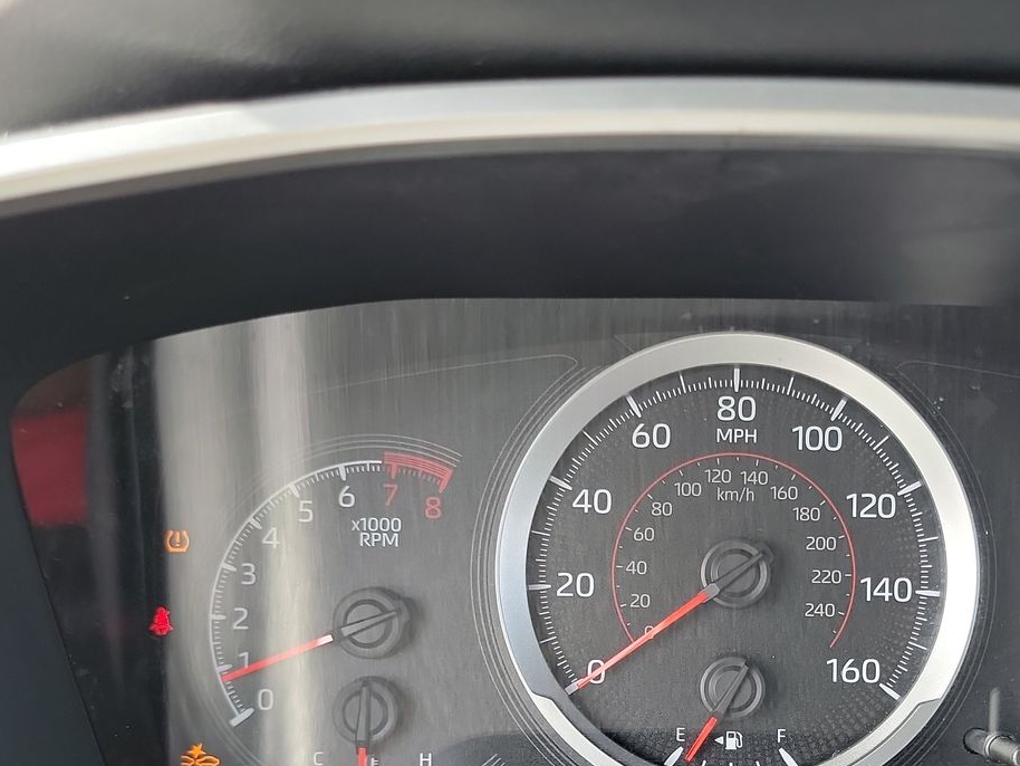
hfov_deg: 44.4
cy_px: 602
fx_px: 1238
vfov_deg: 33.5
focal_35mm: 42
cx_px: 644
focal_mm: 6.7
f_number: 1.8
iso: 136
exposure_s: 1/59
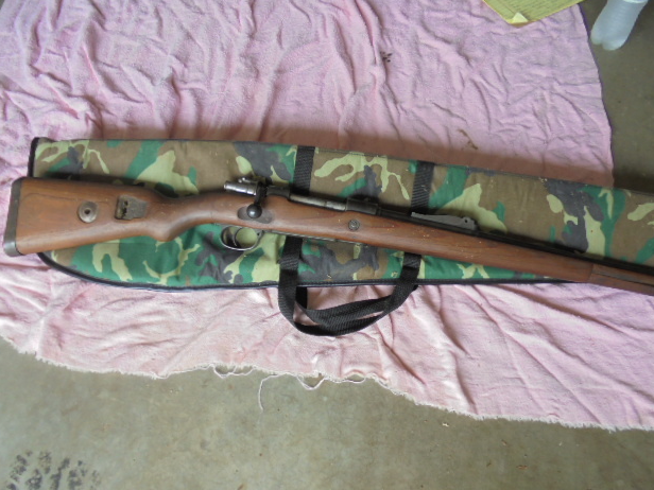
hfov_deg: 65.3
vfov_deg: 51.3
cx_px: 337
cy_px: 252
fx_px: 510
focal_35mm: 27
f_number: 3.5
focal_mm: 4.6
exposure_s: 1/40
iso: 100
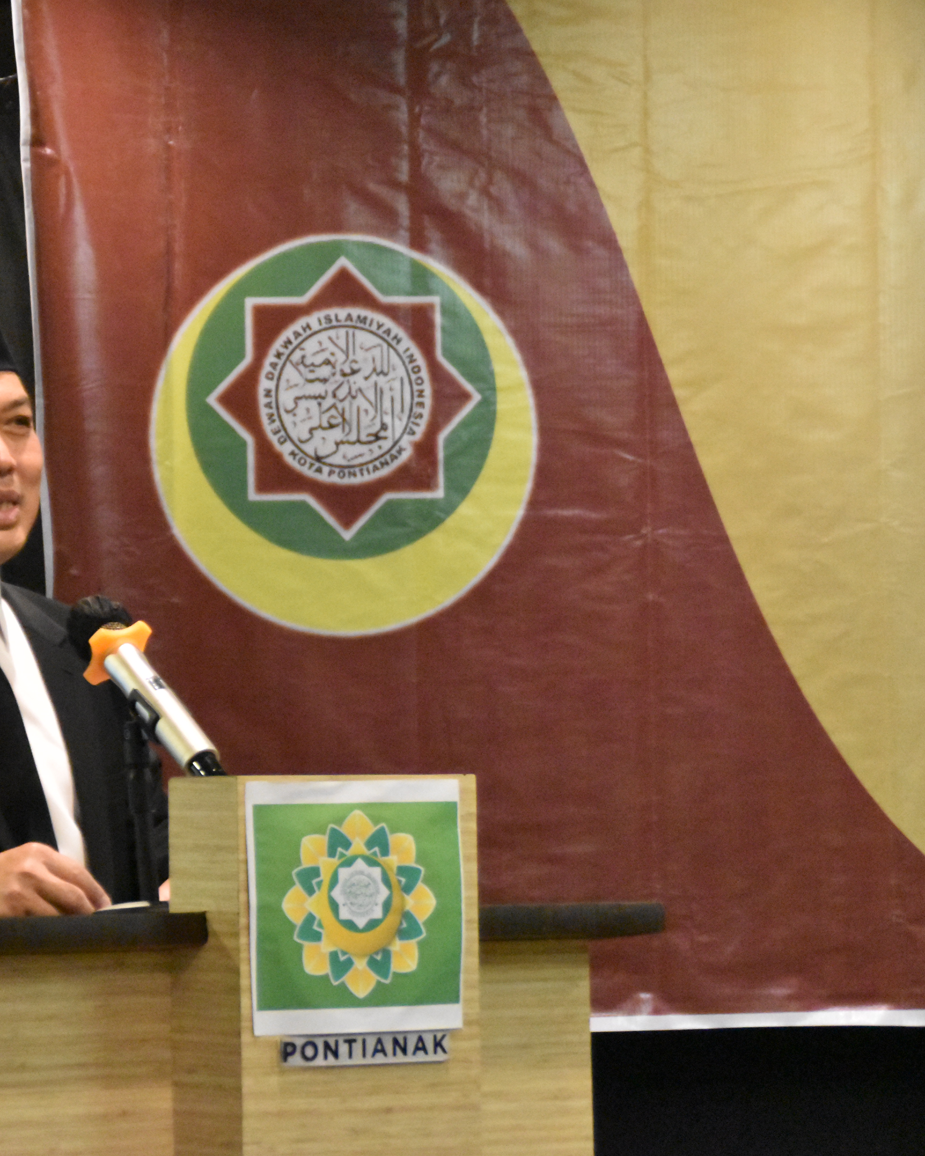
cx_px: 96
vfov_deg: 10.7
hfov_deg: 8.6
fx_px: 6150
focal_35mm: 180
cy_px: 578
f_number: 6.3
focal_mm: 85
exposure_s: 1/125
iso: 11400
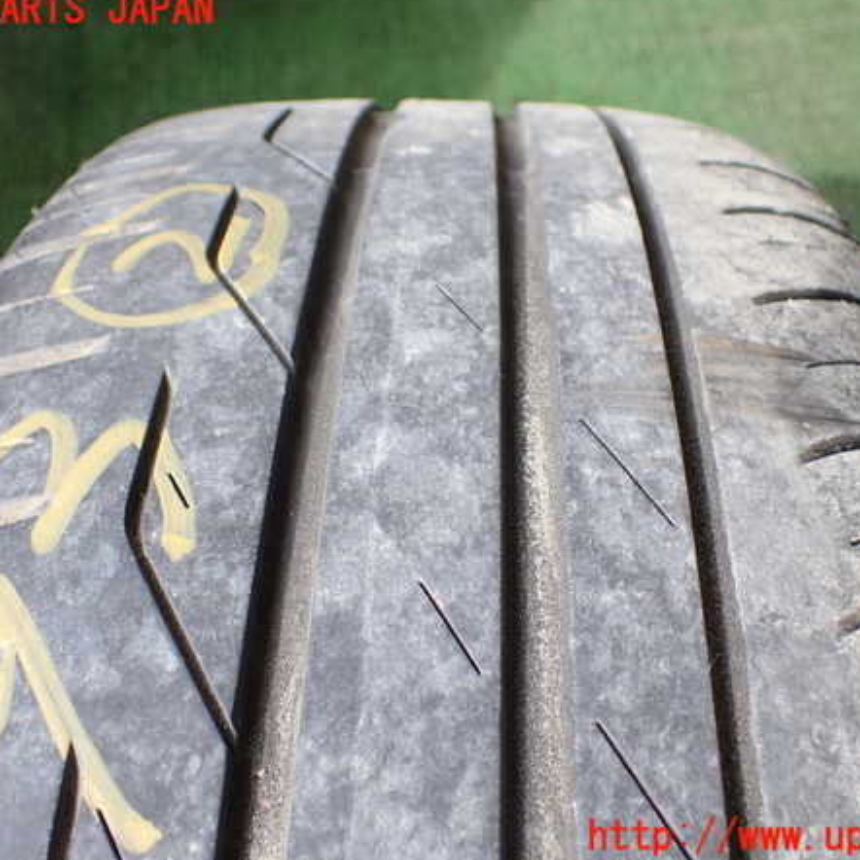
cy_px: 424
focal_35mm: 36
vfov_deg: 46.0
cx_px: 444
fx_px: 1012
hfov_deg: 46.0
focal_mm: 5.4
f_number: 2.3
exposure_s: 1/200
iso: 100
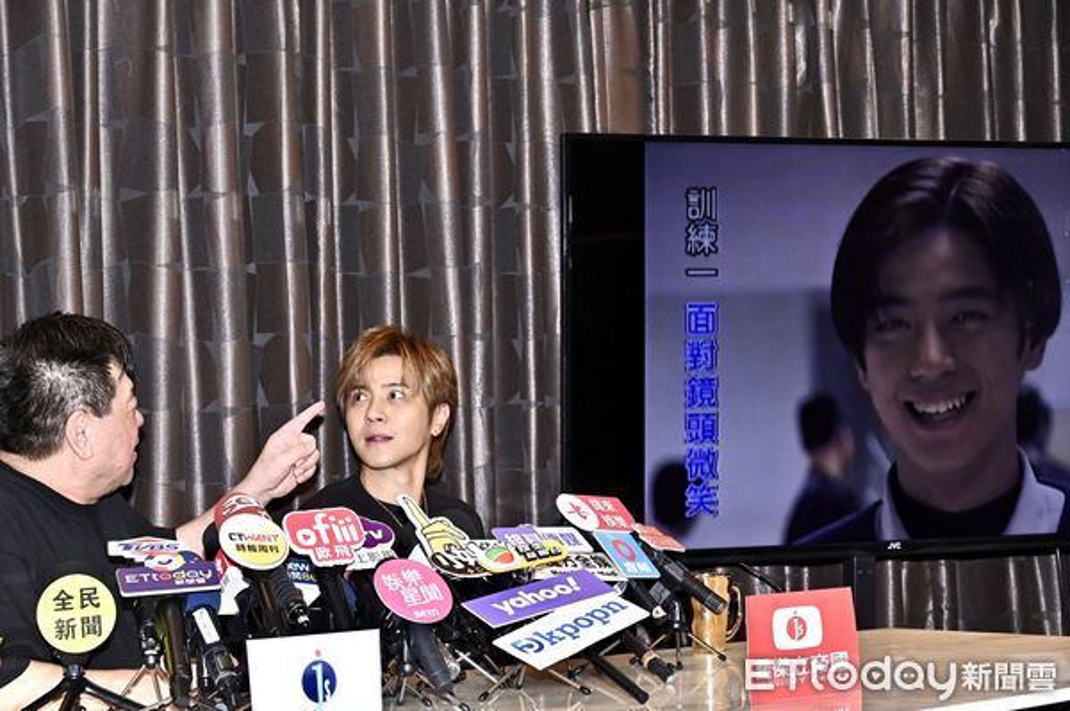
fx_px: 2524
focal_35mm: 85
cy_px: 356
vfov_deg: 16.0
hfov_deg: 23.9
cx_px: 535
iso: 1250
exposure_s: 1/125
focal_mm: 85
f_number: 8
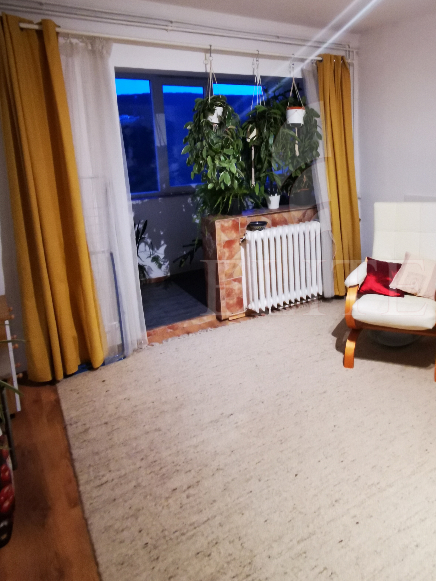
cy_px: 206
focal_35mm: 26
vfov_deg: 65.9
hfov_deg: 51.3
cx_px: 316
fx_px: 437
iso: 640
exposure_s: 1/20
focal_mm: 2.35
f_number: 2.2
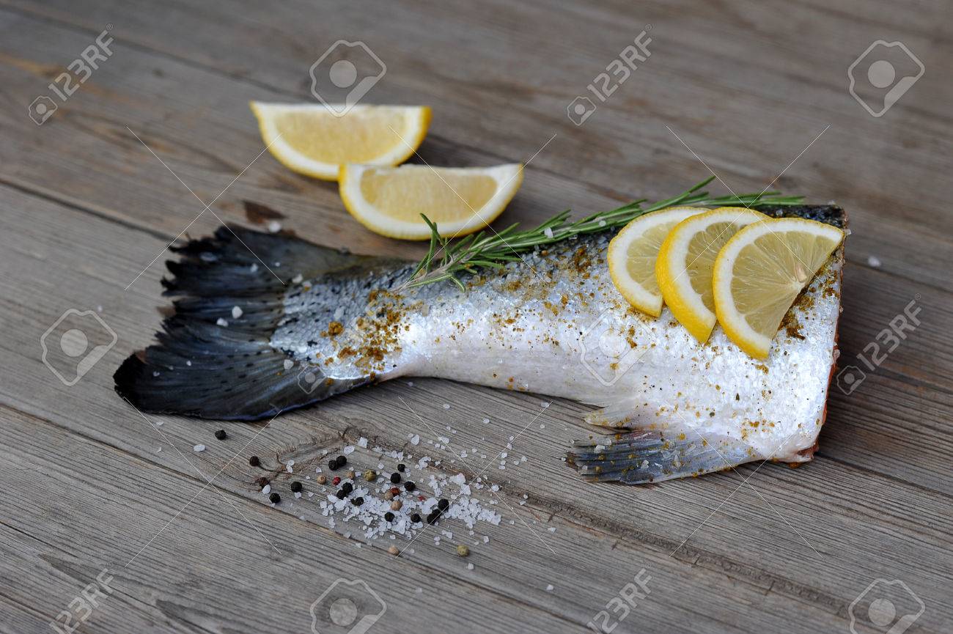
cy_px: 317
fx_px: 2249
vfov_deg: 16.1
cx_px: 476
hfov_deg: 23.9
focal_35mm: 85
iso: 200
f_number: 5.6
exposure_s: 1/125
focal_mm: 85
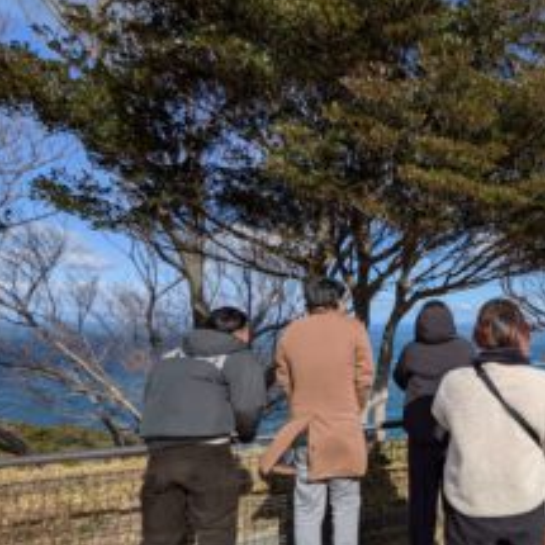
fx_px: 410
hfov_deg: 57.8
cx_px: 489
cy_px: 297
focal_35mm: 23
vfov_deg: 67.1
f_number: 2.2
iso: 51
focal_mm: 1.83
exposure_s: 1/2747
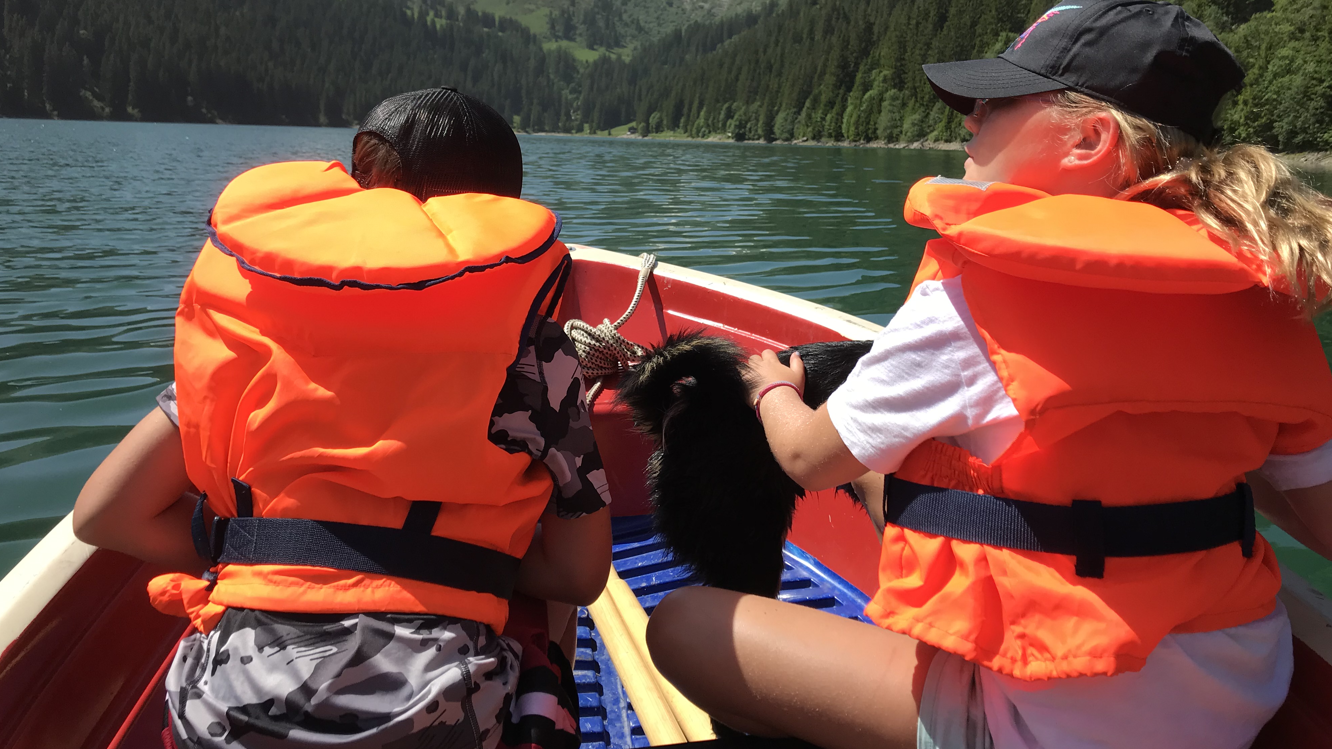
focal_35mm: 31
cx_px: 658
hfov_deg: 62.6
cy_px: 266
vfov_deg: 37.5
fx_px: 1095
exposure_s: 1/2227
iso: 20
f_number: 1.8
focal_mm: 3.99
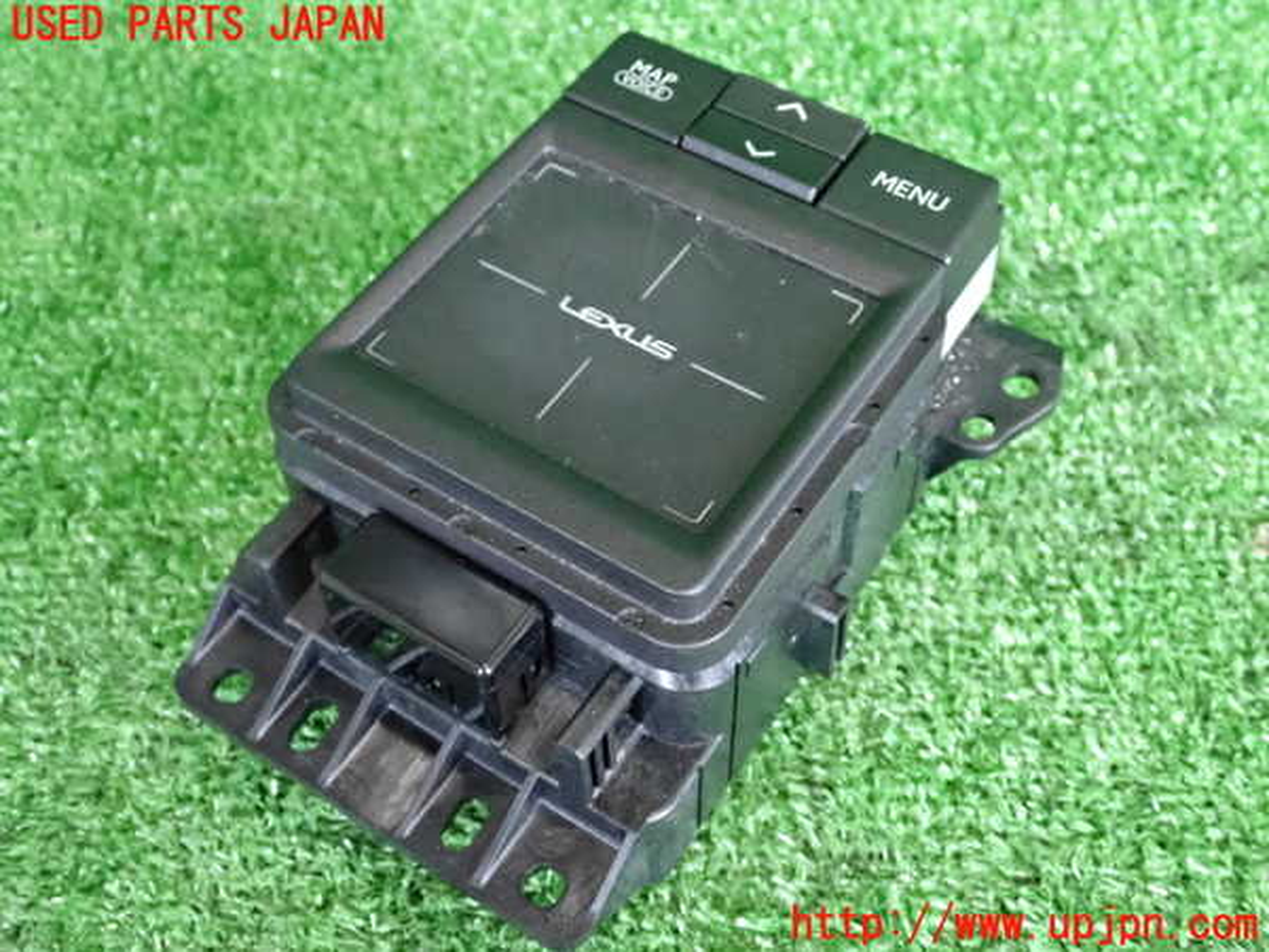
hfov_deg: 42.9
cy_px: 476
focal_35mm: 44
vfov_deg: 32.9
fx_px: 1613
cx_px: 634
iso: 2500
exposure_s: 1/80
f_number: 2.9
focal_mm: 7.84
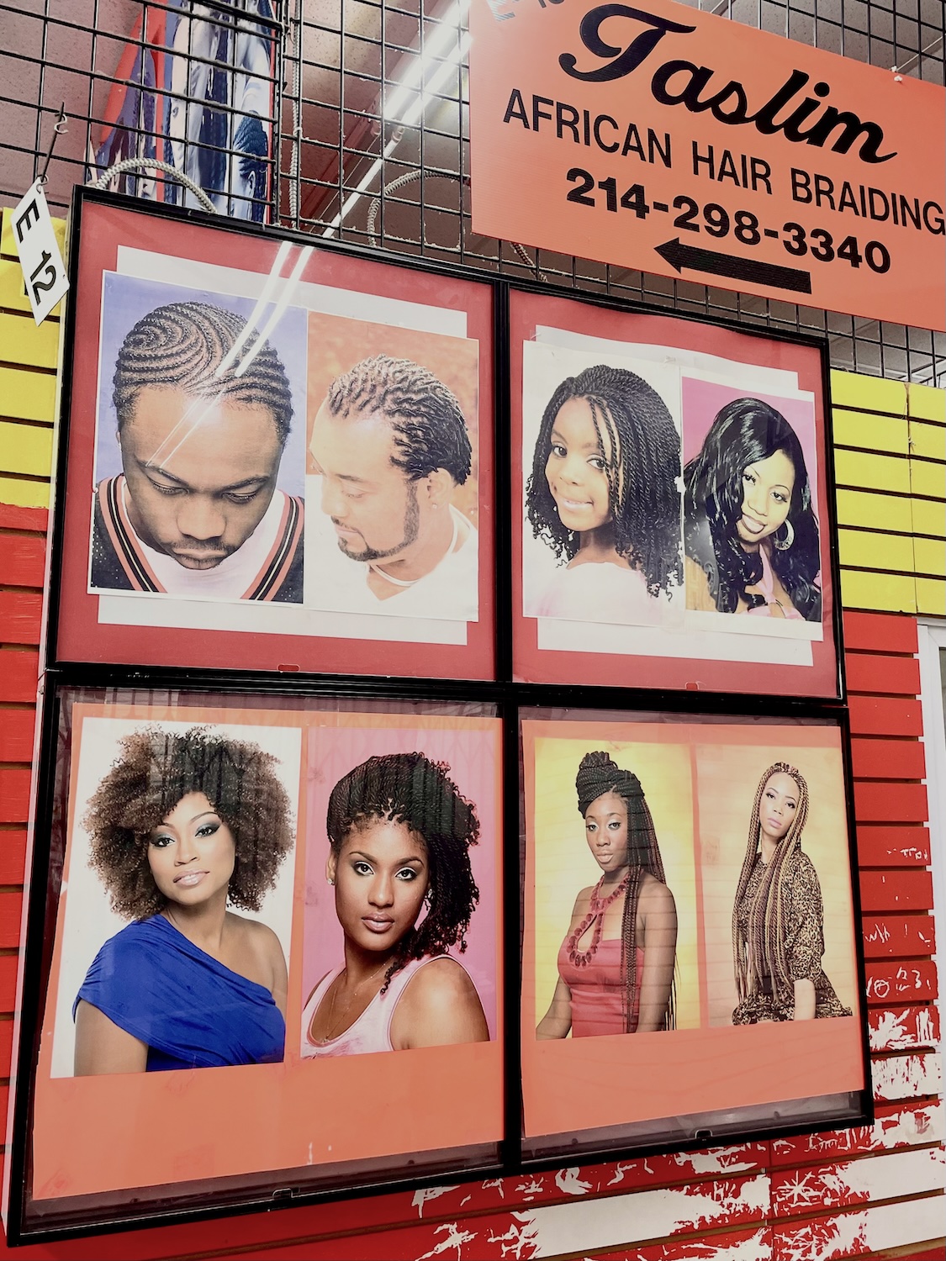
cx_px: 473
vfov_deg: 67.3
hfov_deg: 53.1
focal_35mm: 26
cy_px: 630
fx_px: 947
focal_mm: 4.2
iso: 80
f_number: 1.6
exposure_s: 1/120
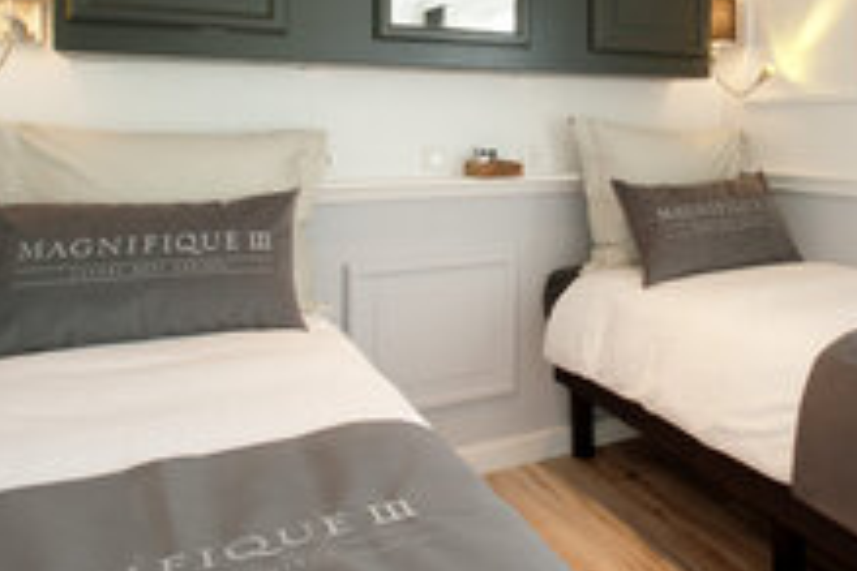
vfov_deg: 41.0
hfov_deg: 59.2
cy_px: 135
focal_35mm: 31
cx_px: 556
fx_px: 738
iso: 100
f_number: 16
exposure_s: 5
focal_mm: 17
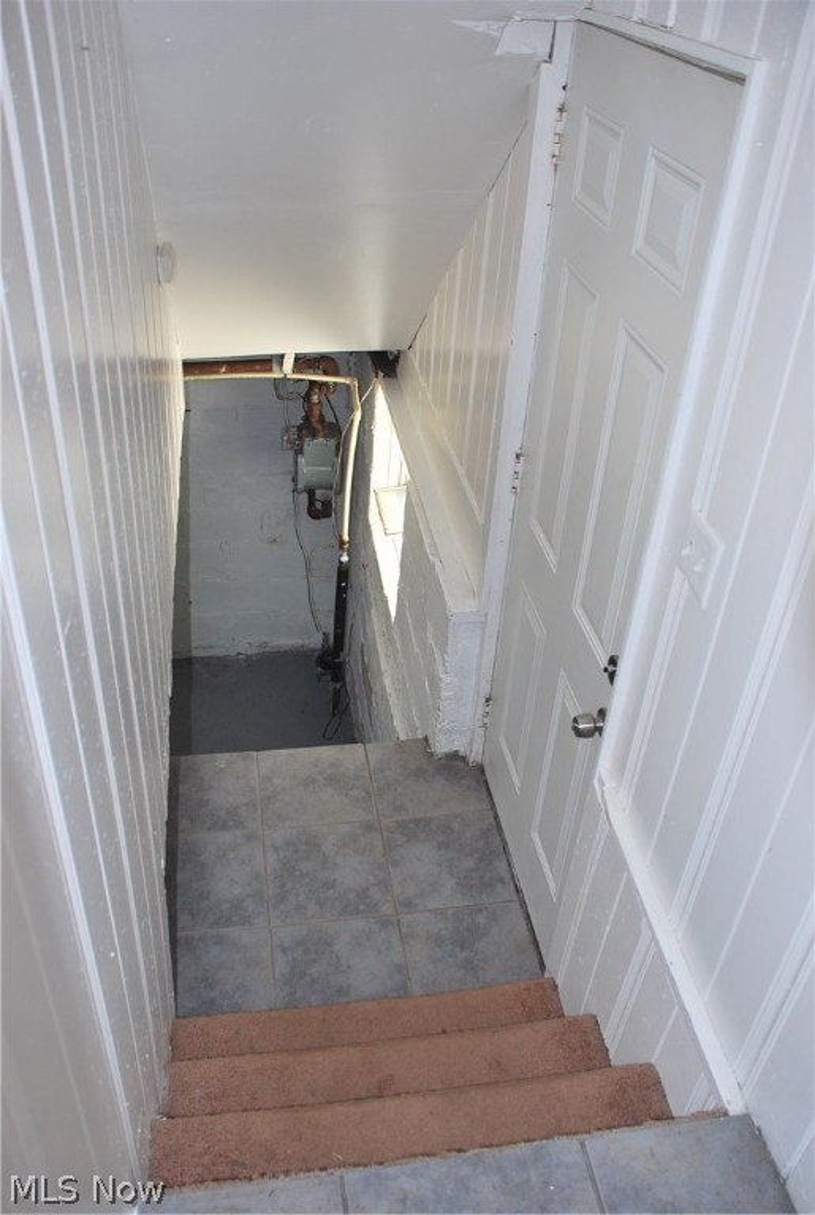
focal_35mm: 30
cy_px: 608
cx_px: 408
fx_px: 1015
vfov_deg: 61.8
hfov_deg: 43.8
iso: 200
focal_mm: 20
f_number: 3.8
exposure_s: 1/60
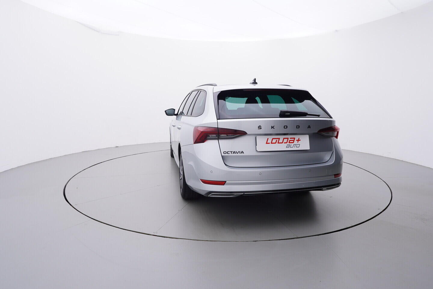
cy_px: 144
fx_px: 271
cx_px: 216
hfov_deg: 77.3
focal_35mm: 22
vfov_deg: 56.2
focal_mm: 15
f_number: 5
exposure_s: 1/80
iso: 200
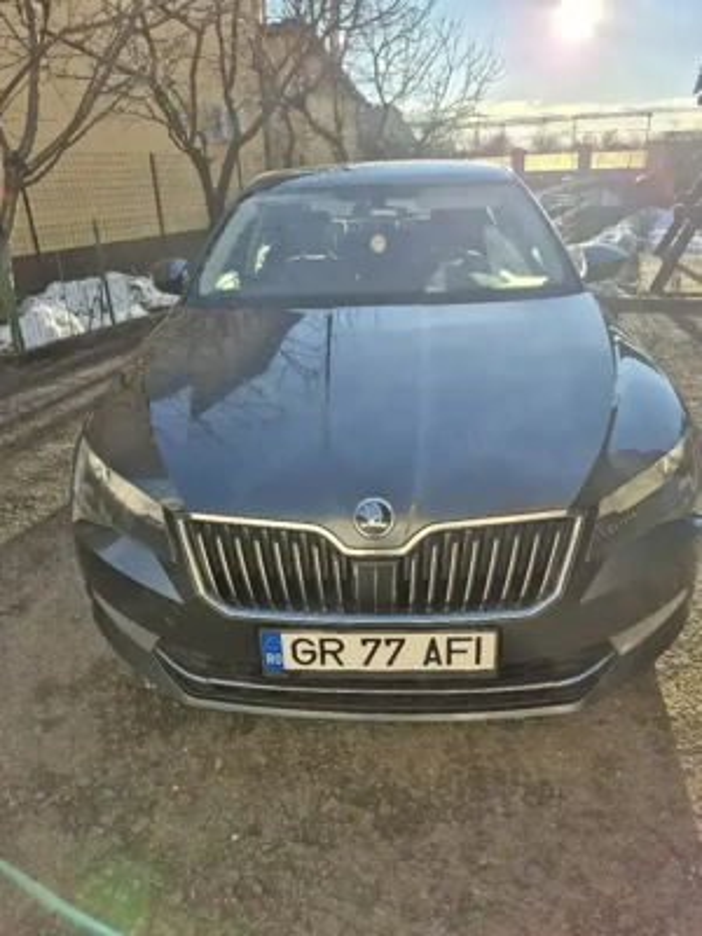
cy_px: 468
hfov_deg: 58.9
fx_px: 622
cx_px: 351
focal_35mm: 23
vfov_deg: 73.9
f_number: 1.8
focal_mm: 5.4
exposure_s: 1/1429
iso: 25
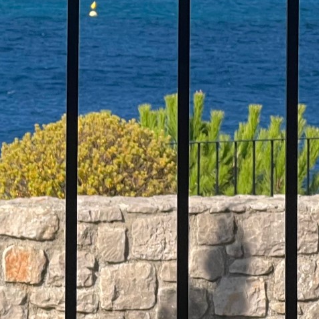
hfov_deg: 5.7
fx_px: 3180
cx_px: 6
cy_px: -127
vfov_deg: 5.7
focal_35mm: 305
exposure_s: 1/758
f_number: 2.8
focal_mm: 9
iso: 32
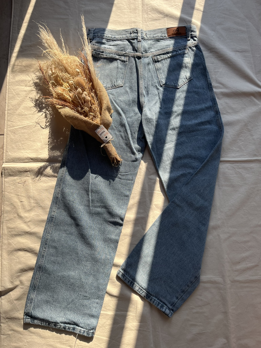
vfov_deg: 67.3
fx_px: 261
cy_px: 174
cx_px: 130
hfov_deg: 53.1
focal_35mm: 26
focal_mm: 5.1
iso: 50
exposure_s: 1/821
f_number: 1.6
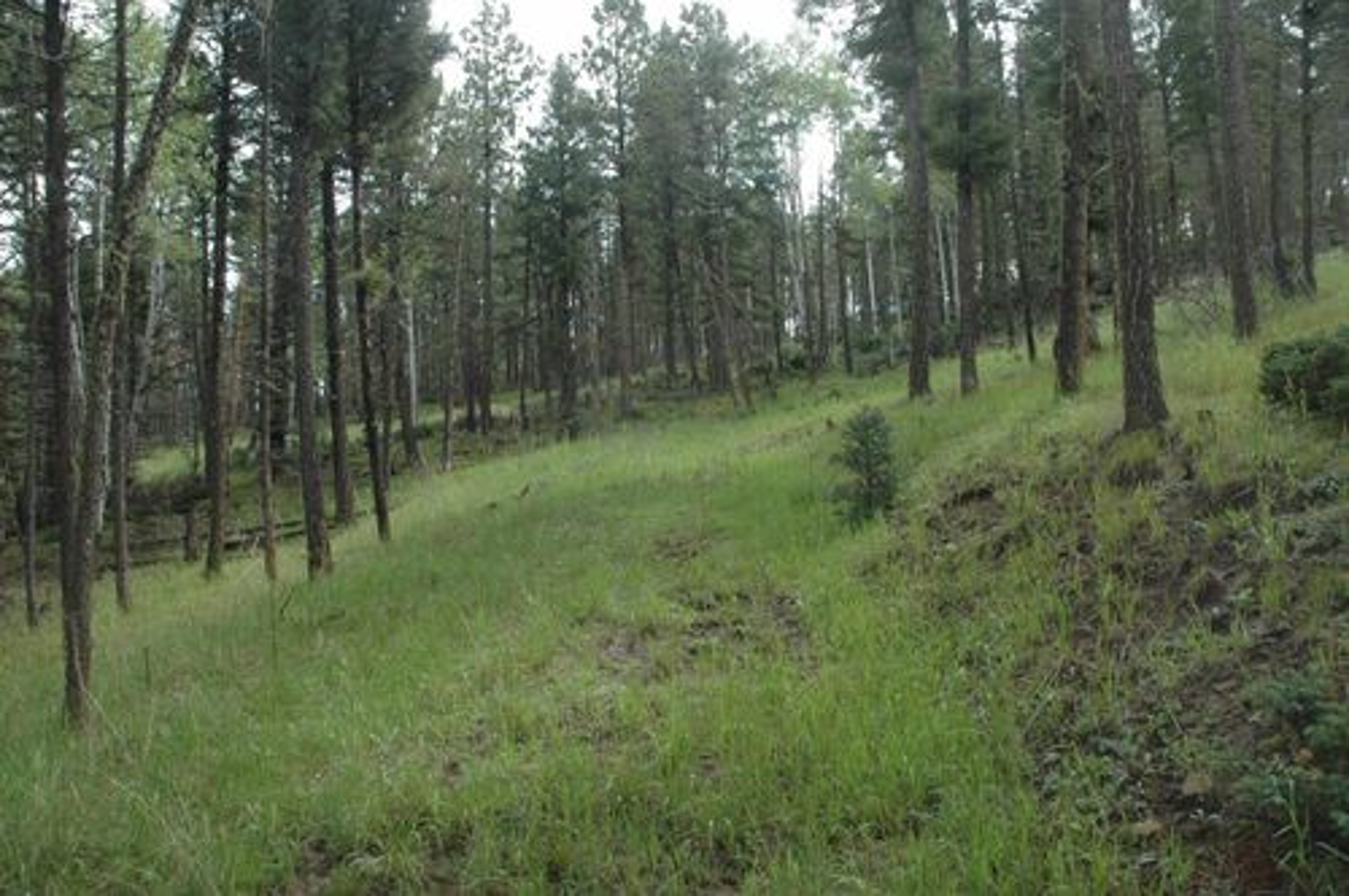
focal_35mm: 27
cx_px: 674
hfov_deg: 67.4
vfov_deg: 47.8
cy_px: 448
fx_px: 1010
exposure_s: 1/250
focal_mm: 18
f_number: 8
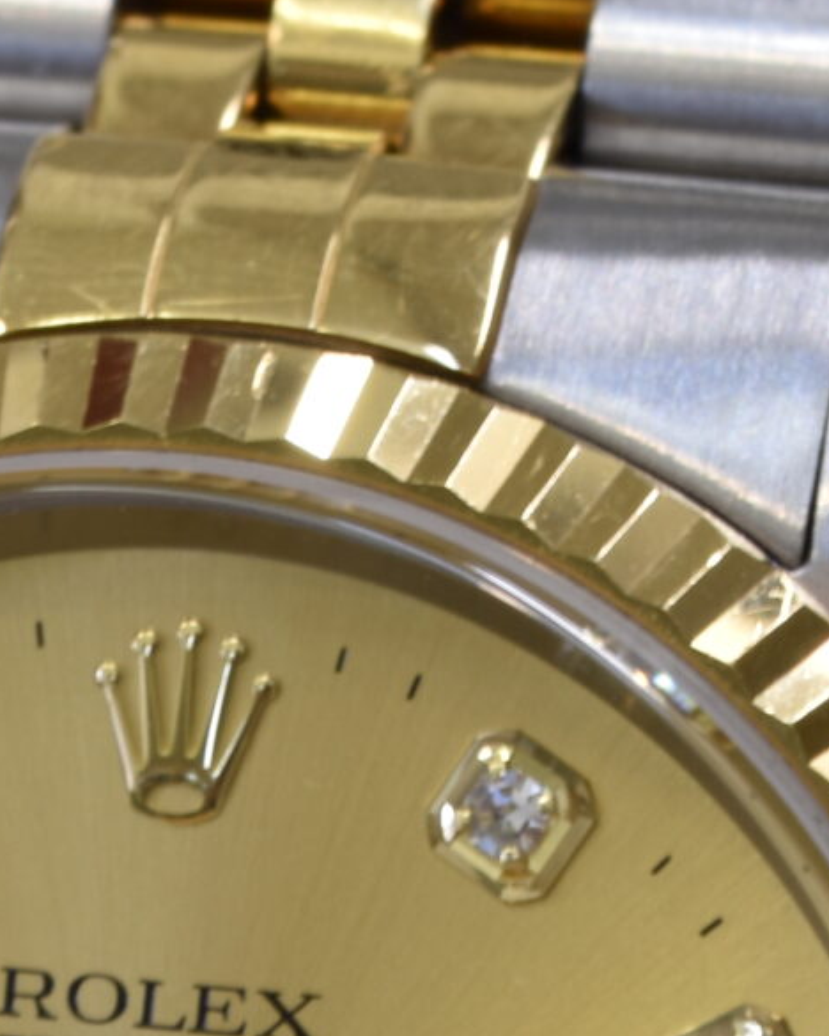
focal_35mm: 554
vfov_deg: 3.5
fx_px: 16991
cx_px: 161
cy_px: 1290
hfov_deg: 2.8
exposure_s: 1/4
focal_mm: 90
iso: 100
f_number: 13
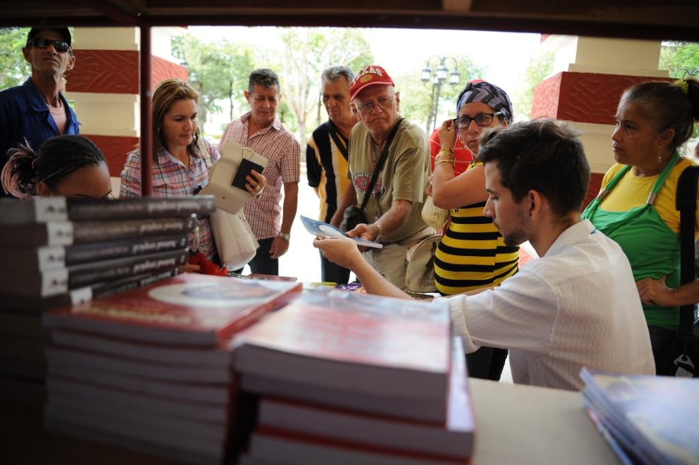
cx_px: 350
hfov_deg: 73.8
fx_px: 466
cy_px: 232
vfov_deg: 53.1
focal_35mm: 24
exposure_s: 1/200
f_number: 3.5
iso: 200
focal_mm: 24
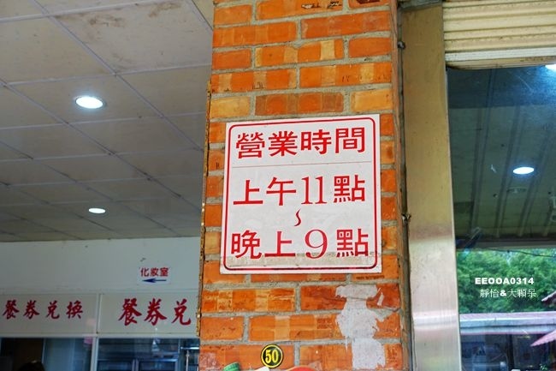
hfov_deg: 43.6
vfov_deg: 29.8
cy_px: 186
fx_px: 695
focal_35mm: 45
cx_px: 278
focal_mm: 16.39
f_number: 2.8
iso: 160
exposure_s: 1/50
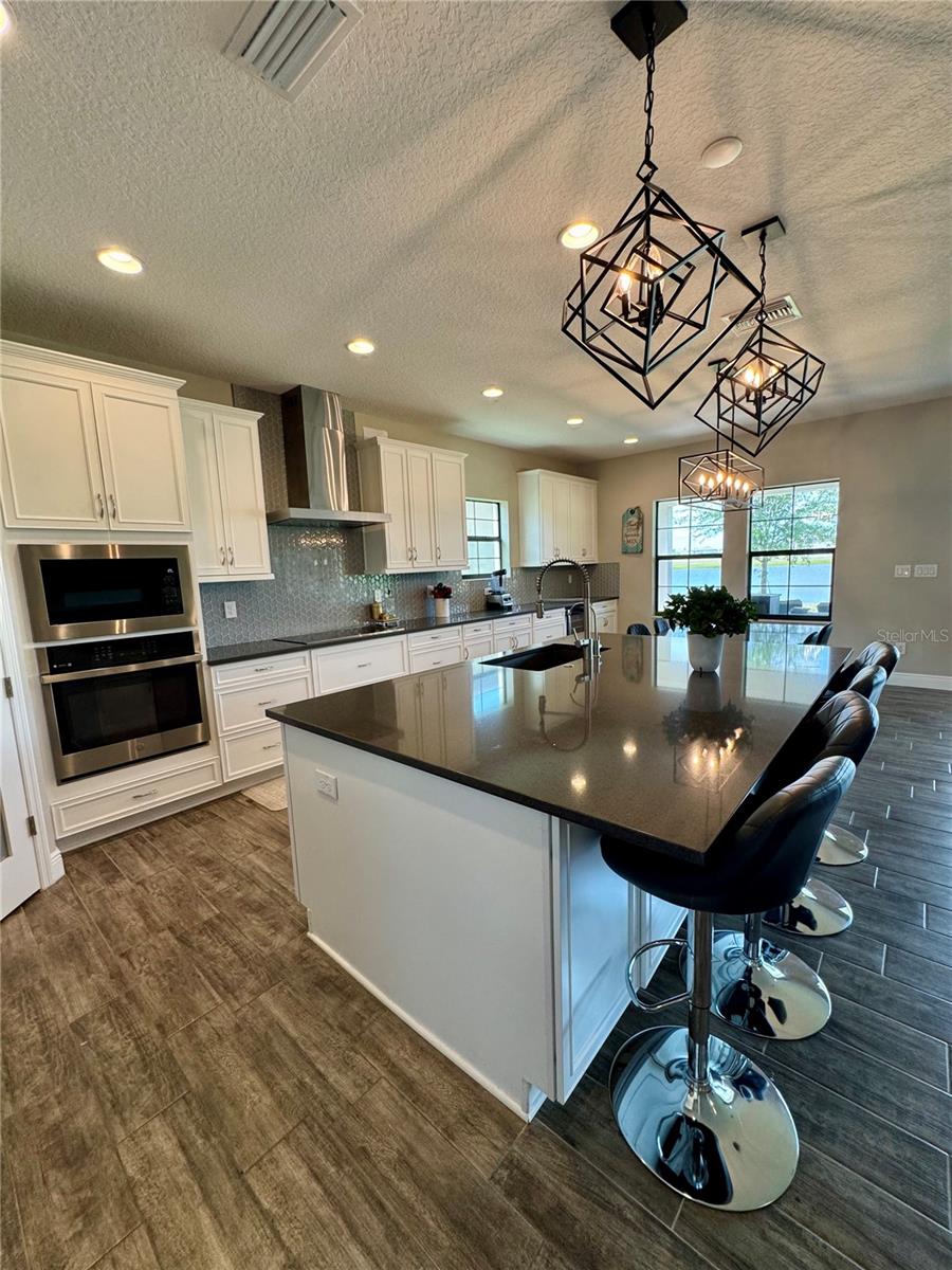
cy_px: 635
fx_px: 513
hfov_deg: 85.7
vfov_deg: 102.1
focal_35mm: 14
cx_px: 476
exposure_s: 1/120
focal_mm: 2.22
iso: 200
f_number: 2.2
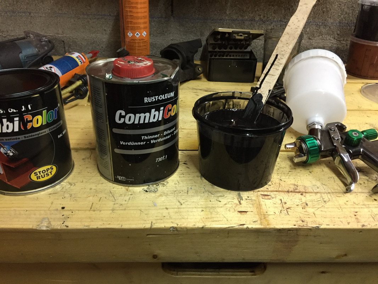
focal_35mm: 29
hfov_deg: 61.7
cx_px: 189
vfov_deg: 48.2
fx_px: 317
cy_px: 142
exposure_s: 1/33
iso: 200
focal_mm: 4.15
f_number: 2.2
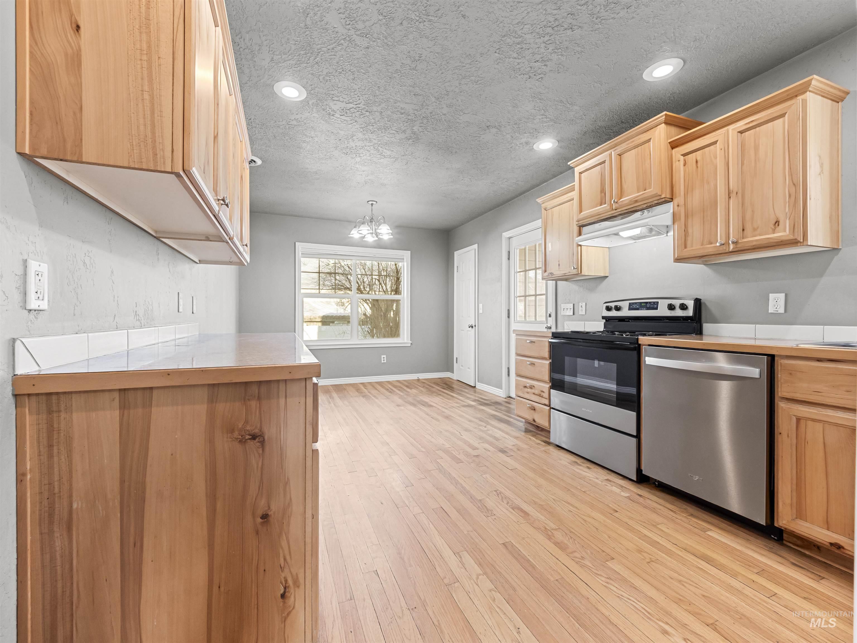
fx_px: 347
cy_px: 322
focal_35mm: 14
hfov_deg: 102.1
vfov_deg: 85.7
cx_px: 428
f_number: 8
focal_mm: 7
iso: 400
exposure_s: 1/3
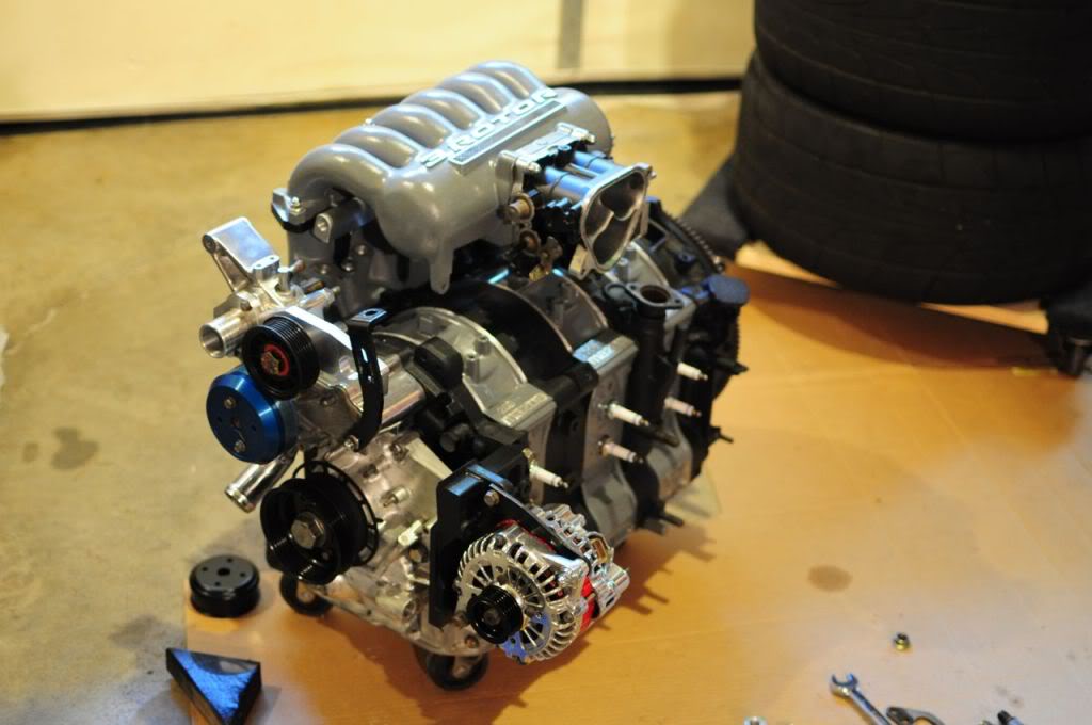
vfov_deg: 25.7
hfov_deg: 37.9
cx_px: 546
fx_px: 1590
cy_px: 362
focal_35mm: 52
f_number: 1.8
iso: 800
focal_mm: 35
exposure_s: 1/10
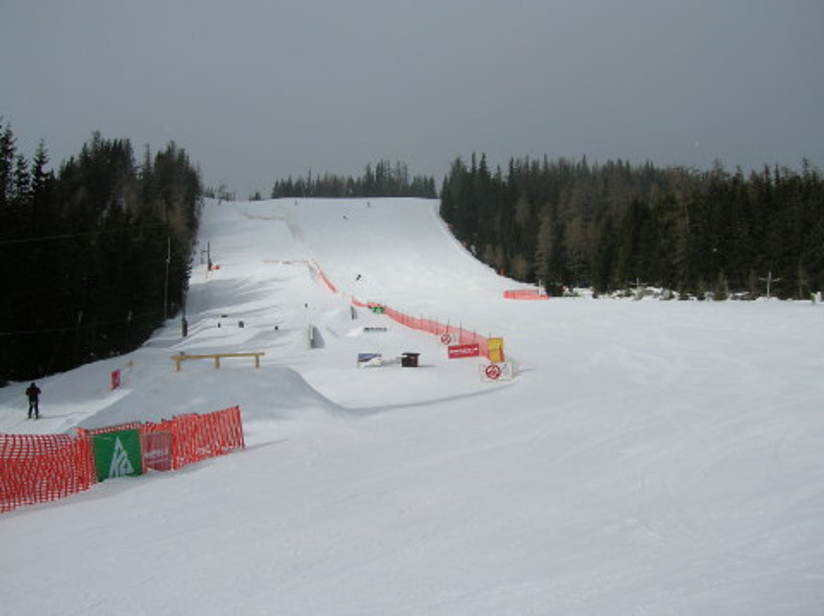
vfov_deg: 41.7
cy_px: 308
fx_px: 809
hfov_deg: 54.0
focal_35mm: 34
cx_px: 412
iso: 50
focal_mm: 5.7
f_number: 4.9
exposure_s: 1/824
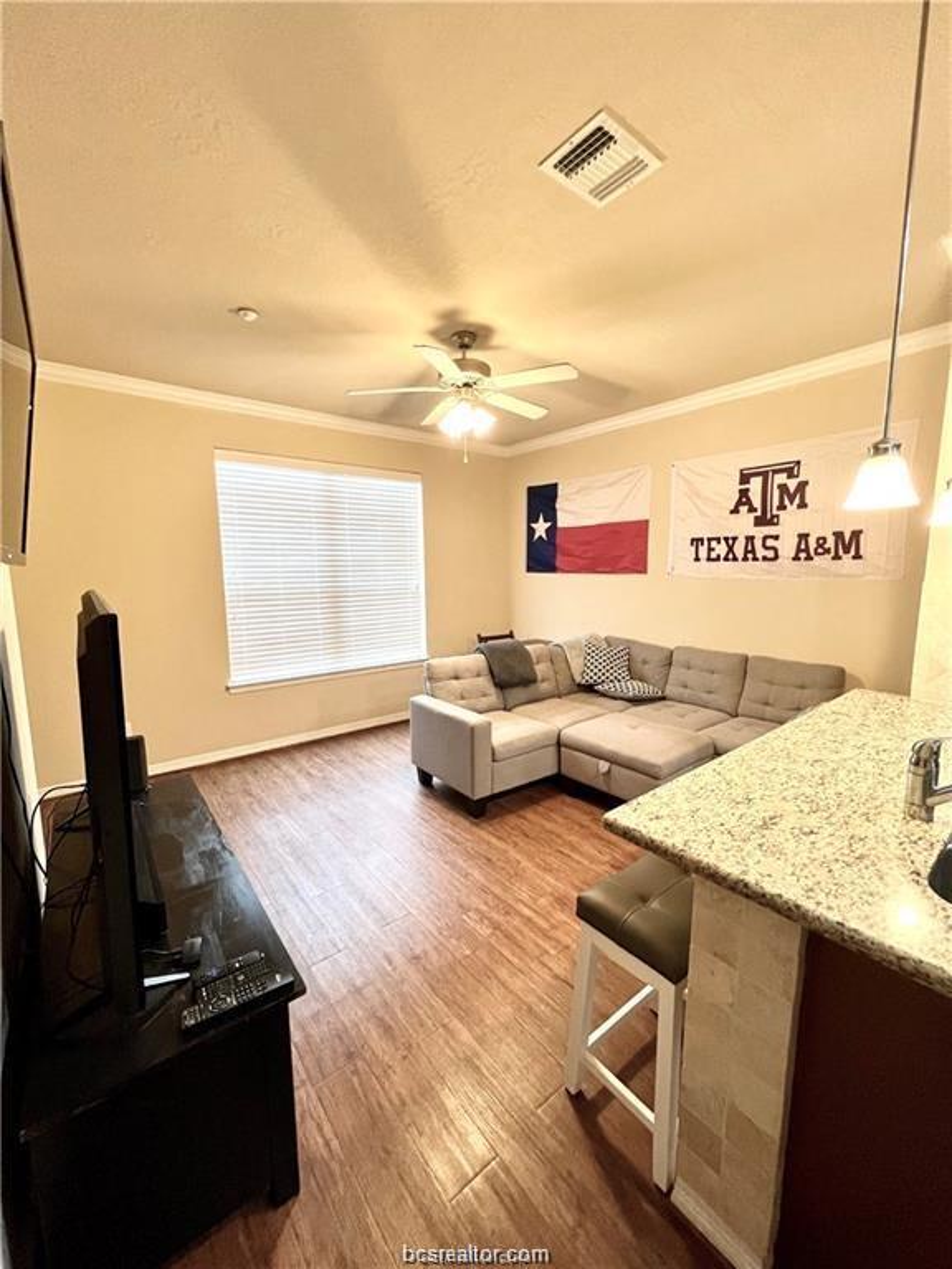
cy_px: 634
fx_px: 477
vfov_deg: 106.2
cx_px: 476
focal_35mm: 13
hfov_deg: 89.9
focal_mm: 1.57
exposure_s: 1/60
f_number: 1.8
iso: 200
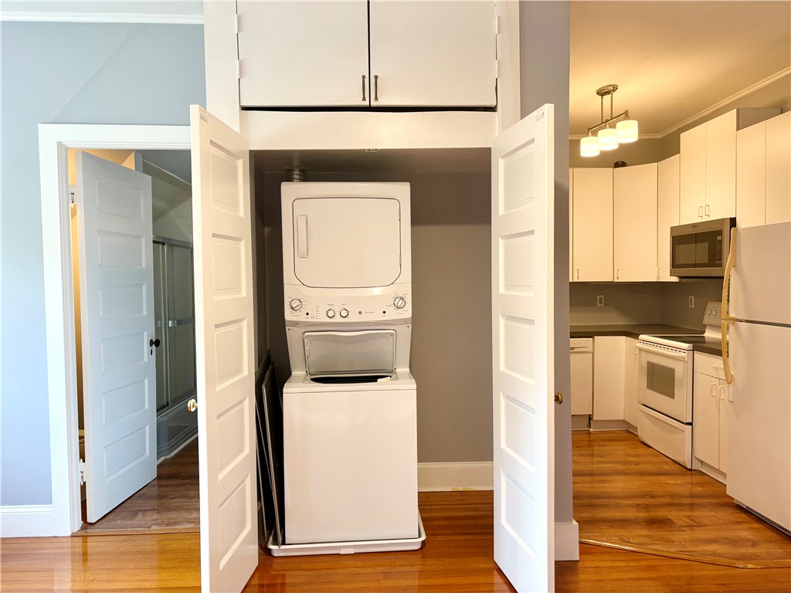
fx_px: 594
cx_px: 396
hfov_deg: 67.3
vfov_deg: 53.1
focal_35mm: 26
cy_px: 296
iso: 100
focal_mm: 5.96
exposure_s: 1/60
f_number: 1.6
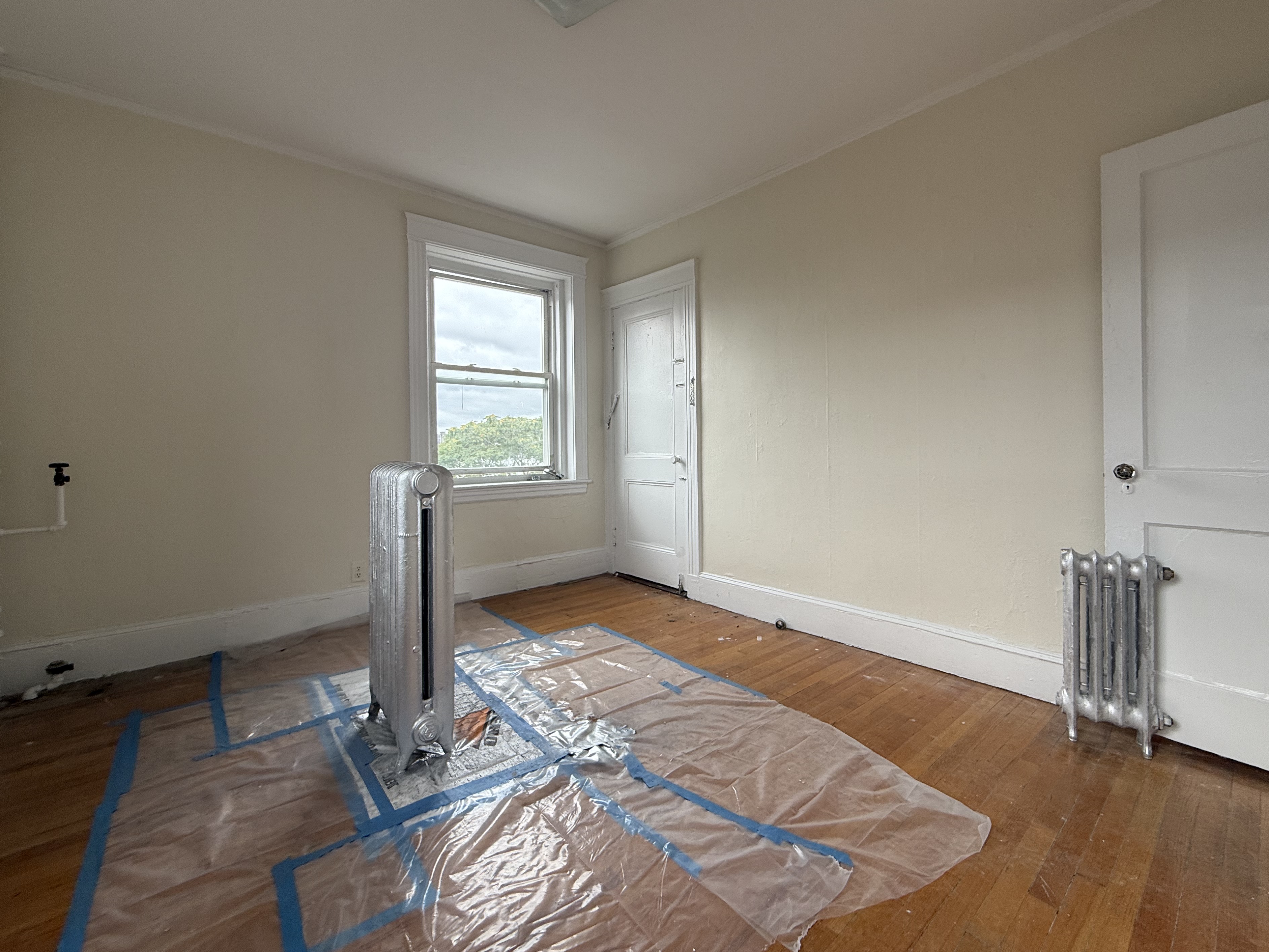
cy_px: 447
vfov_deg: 81.7
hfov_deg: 98.2
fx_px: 550
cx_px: 647
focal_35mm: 15
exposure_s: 1/179
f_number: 2.2
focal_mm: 2.22
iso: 64
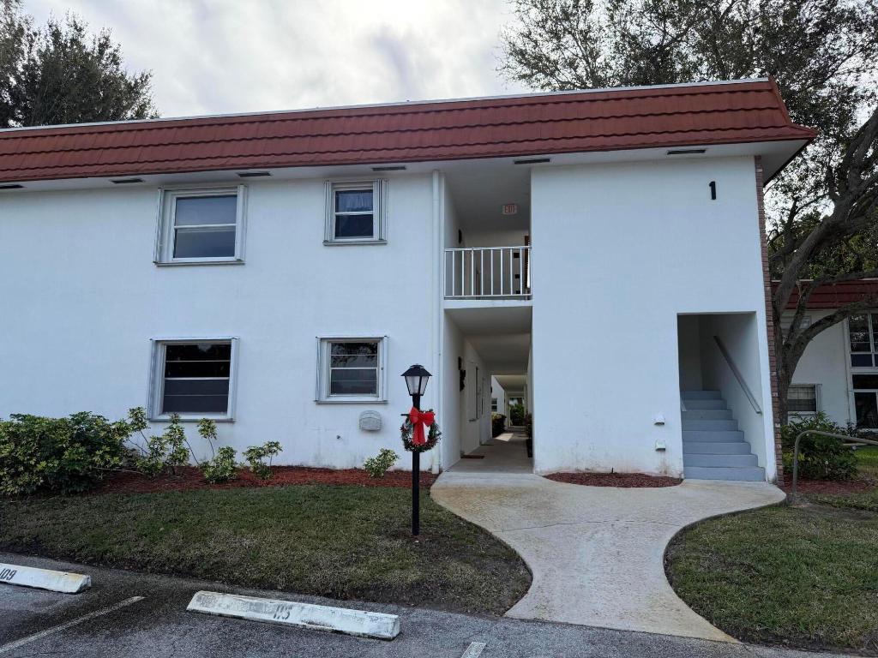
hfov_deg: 71.6
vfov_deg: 56.8
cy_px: 329
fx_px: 609
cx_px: 439
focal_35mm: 24
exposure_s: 1/3145
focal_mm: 6.76
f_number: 1.78
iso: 100
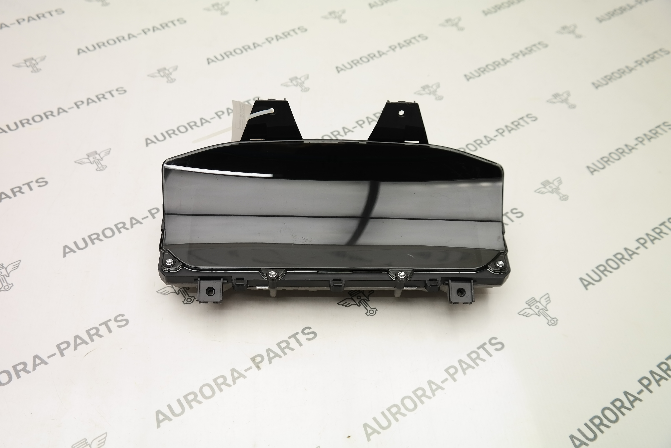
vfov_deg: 36.9
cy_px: 224
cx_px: 336
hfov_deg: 53.1
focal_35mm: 36
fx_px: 671
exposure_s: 1/100
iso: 200
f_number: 4
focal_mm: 24
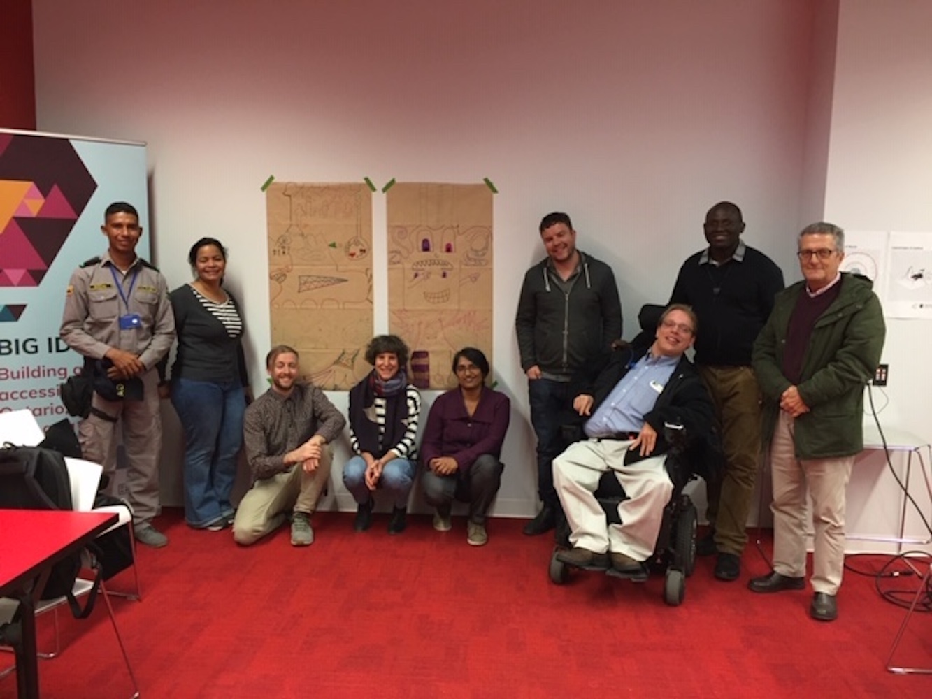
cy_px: 350
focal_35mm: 29
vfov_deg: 48.2
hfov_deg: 61.7
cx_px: 466
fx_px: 781
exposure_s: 1/30
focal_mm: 4.15
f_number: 2.2
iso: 100
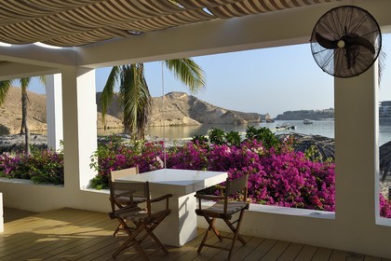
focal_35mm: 32
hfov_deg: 58.7
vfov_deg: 41.1
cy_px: 130
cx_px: 196
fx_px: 348
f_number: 13
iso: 200
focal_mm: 32
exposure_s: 1/250
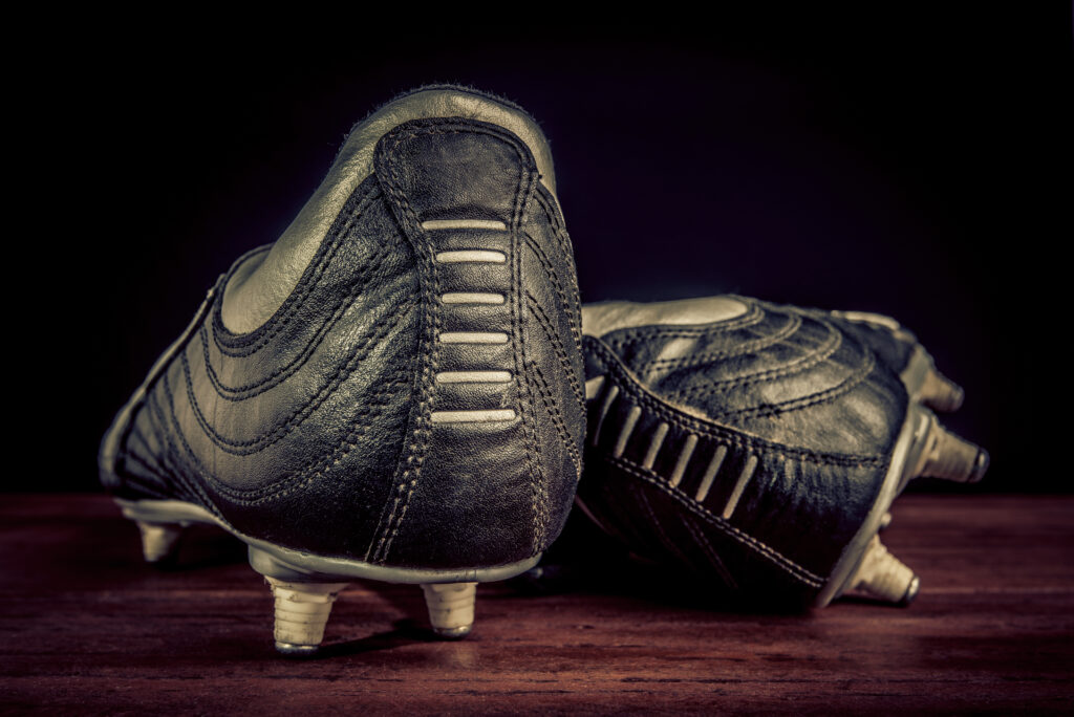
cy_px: 358
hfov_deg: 54.4
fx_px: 1045
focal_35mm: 35
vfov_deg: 37.9
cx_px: 537
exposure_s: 1/160
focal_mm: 35
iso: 100
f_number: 11
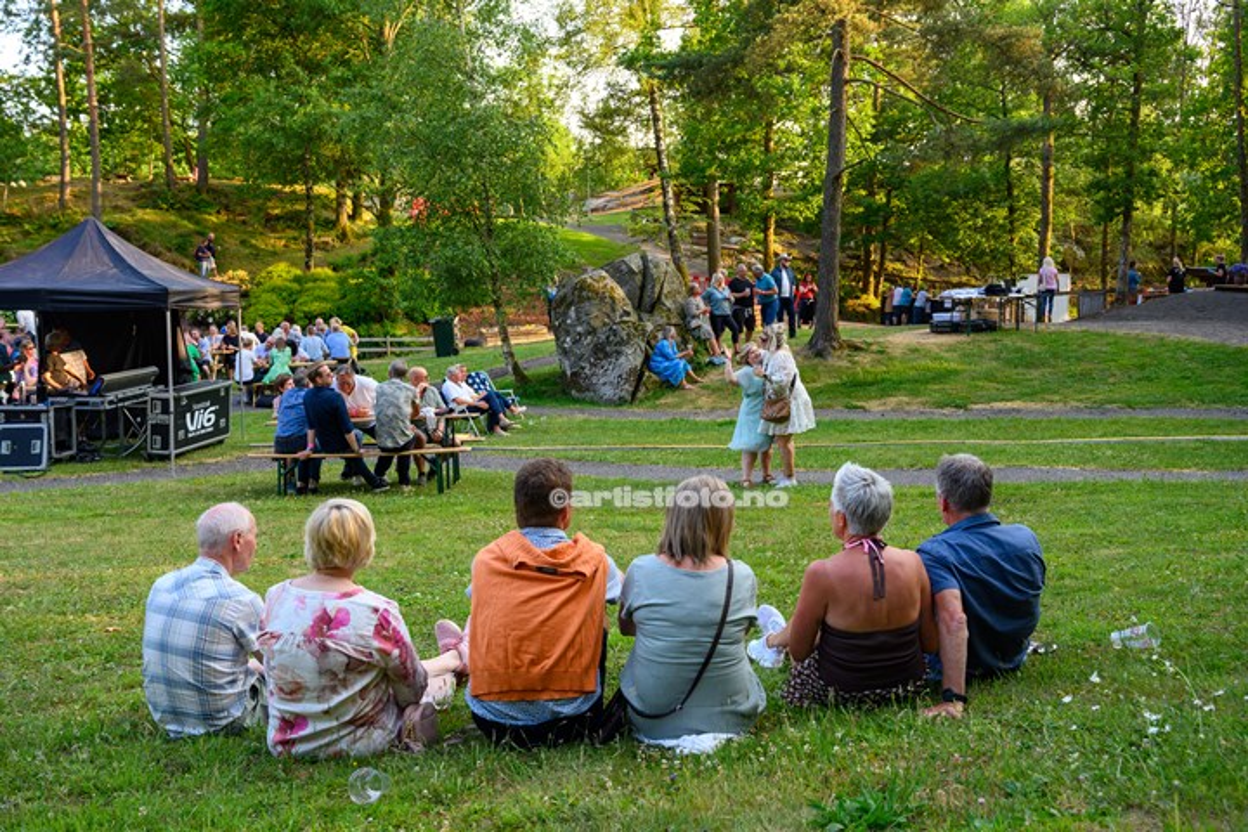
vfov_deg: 38.9
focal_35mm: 34
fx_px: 1179
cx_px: 624
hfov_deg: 55.8
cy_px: 416
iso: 400
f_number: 5.6
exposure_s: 1/125
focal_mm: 34
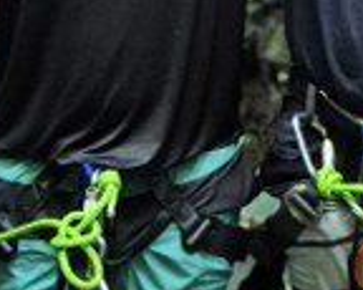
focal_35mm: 100
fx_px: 1074
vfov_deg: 13.8
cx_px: 333
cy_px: -222
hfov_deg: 18.8
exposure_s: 1/40
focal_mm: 5.4
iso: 1600
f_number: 1.8
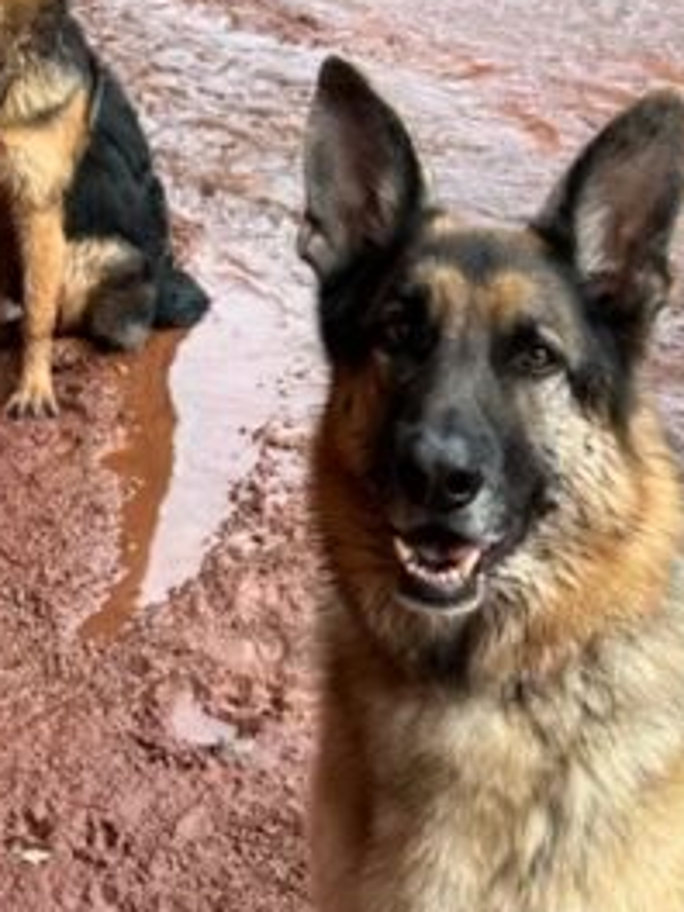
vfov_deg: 20.3
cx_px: 7
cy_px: -48
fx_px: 2450
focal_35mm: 93
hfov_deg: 15.6
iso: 80
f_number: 1.78
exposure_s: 1/604
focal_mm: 6.86
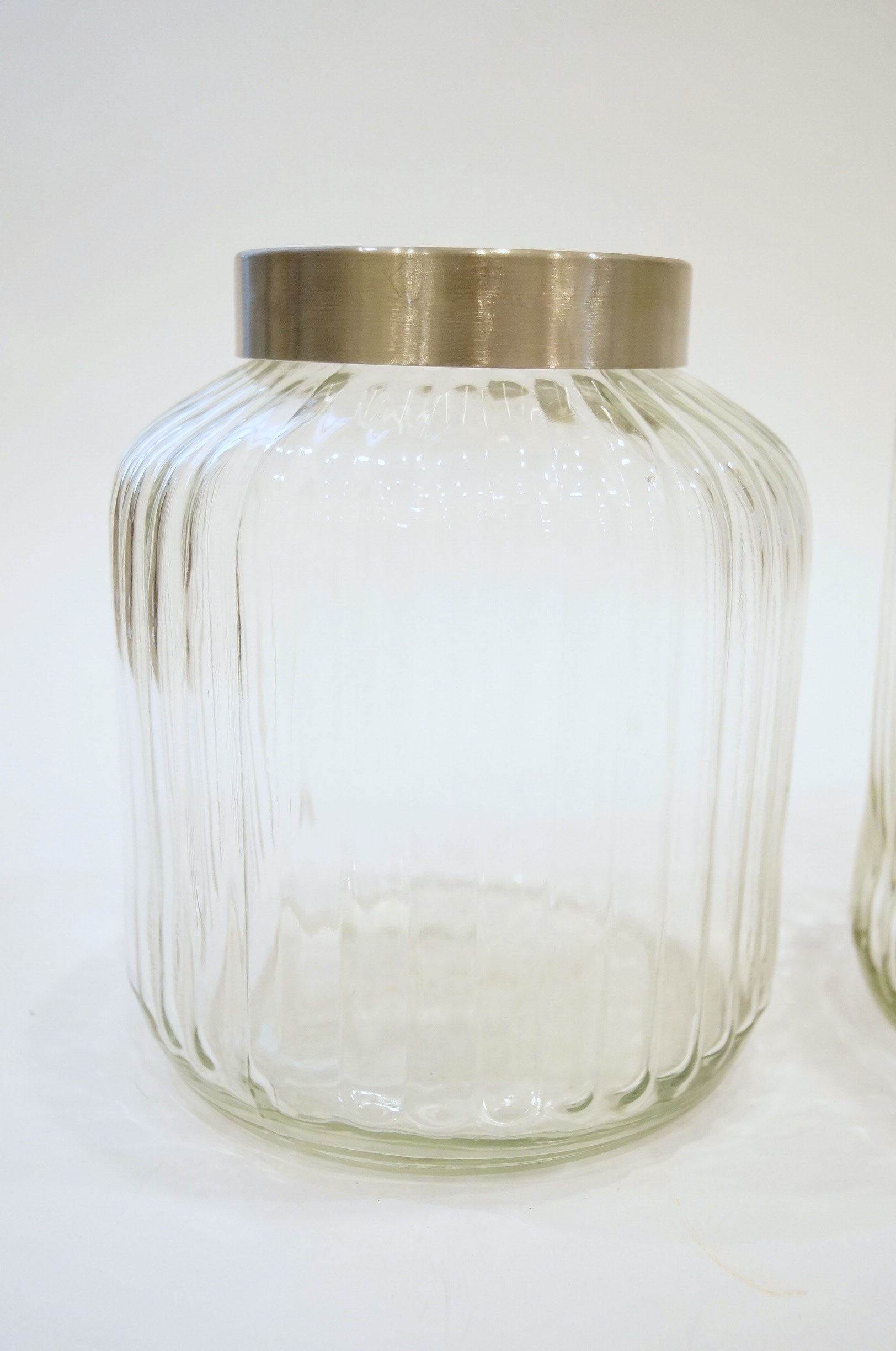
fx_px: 1348
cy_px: 676
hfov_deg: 36.8
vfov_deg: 53.2
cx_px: 448
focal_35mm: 36
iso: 1600
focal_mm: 24
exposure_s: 1/60
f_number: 4
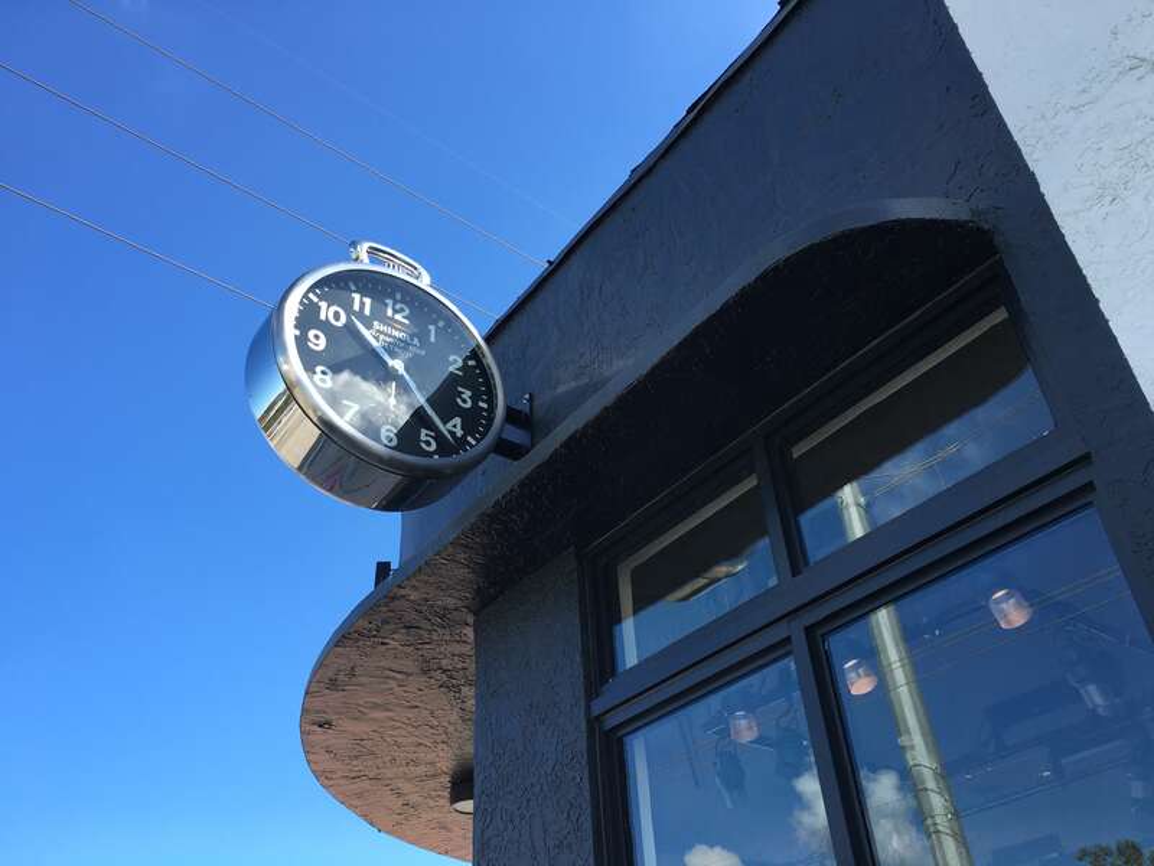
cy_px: 433
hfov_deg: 61.7
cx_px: 577
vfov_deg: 48.2
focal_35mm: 29
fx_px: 967
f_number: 2.2
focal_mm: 4.15
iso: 25
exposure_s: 1/420
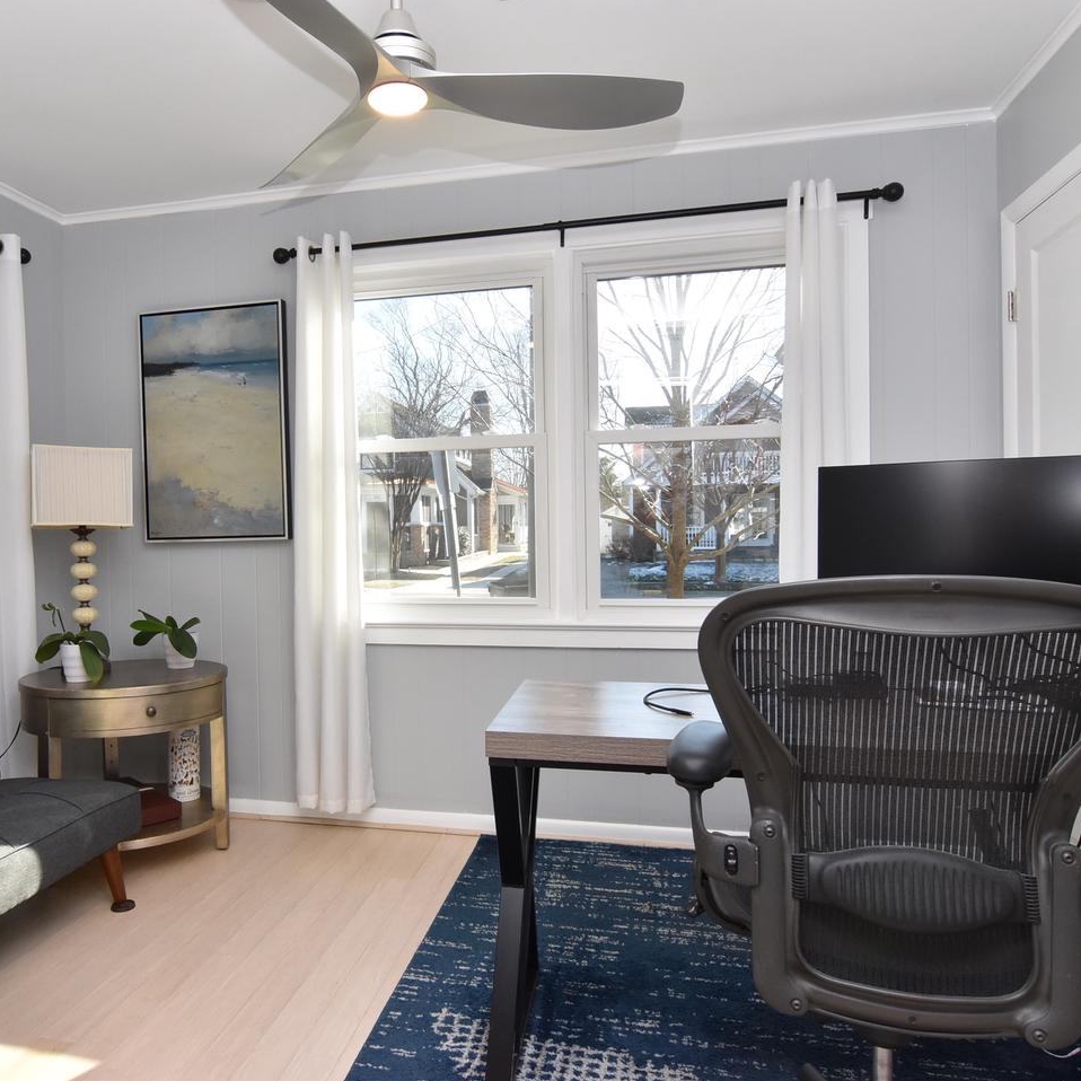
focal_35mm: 23
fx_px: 813
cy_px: 539
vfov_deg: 67.3
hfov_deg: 66.4
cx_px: 418
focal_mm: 12
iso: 800
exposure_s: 1/100
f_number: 14
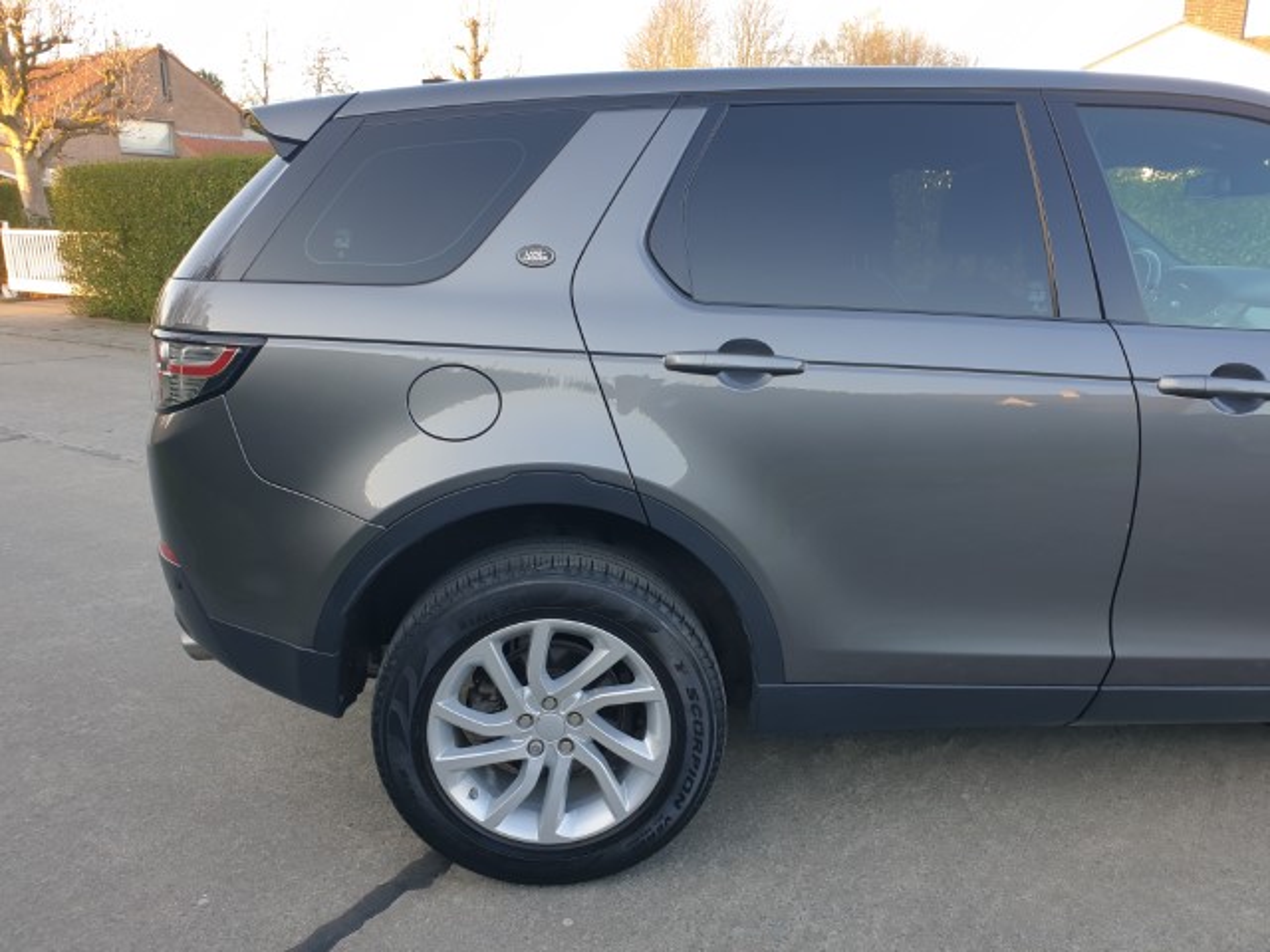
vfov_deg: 53.1
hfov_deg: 67.3
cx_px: 635
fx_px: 954
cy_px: 476
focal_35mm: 26
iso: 50
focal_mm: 4.3
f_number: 2.4
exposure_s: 1/100
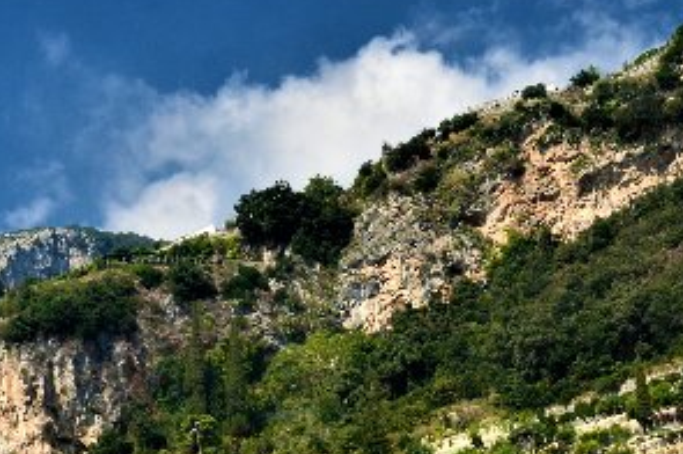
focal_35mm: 85
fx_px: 1618
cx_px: 102
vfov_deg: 15.3
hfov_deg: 23.4
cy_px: 581
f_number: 11
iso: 200
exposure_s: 1/125
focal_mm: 21
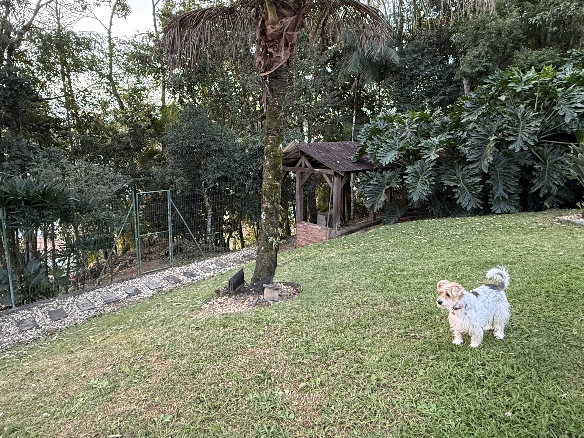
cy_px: 181
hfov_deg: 76.4
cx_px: 287
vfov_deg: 60.7
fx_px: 371
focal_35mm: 22
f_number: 2.2
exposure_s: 1/69
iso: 320
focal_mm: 2.22
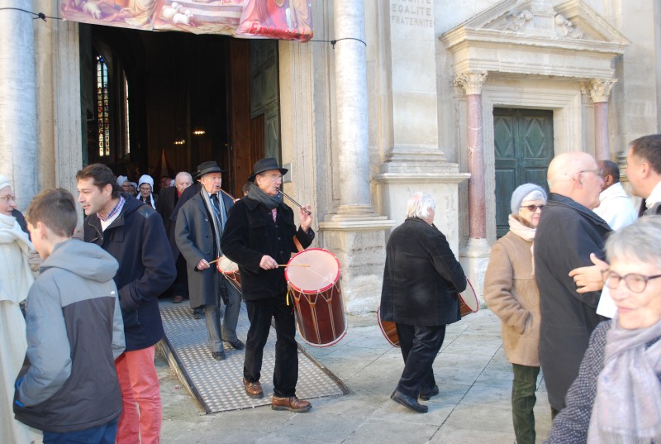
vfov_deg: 37.0
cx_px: 330
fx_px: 662
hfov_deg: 53.0
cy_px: 222
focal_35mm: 36
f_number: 4.2
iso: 200
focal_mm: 24
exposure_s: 1/80
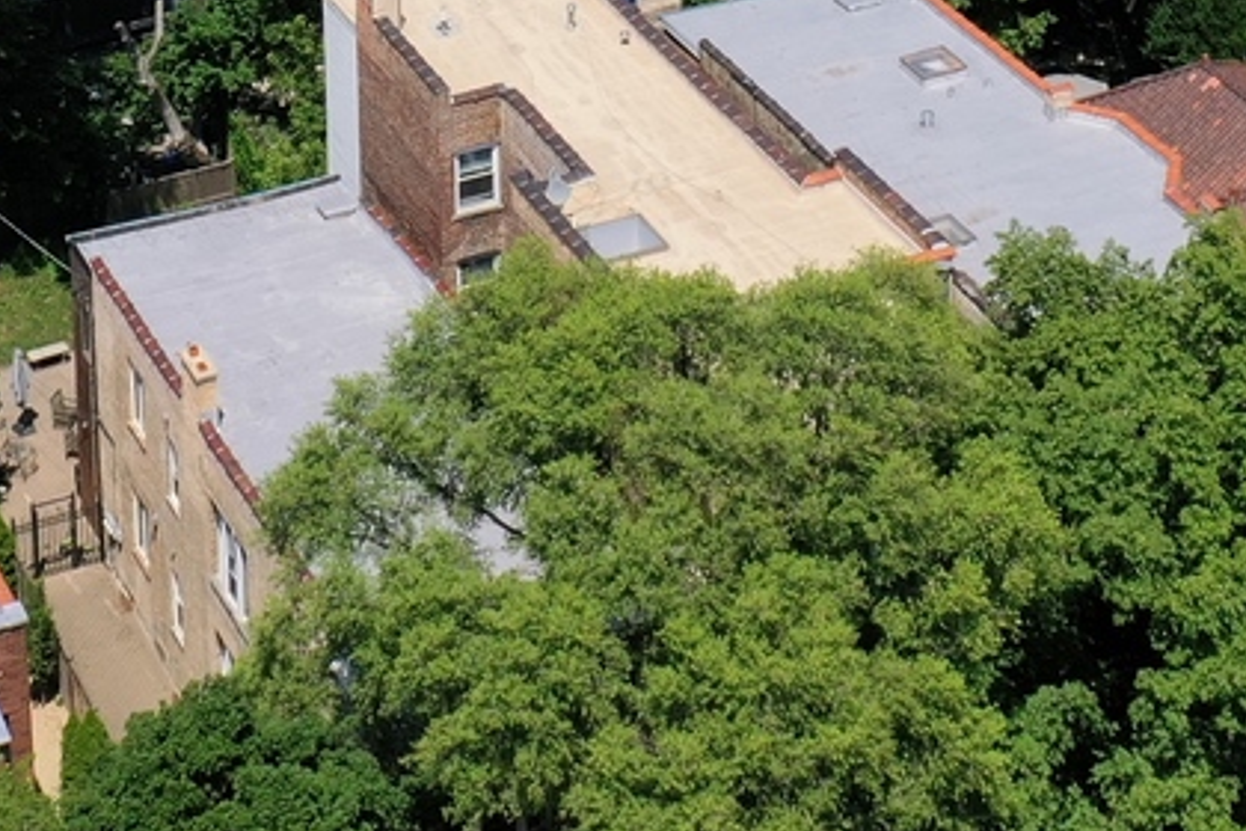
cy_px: -742
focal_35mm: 108
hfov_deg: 18.9
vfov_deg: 11.6
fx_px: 3738
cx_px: 745
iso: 100
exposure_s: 1/640
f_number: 6.3
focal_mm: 10.26
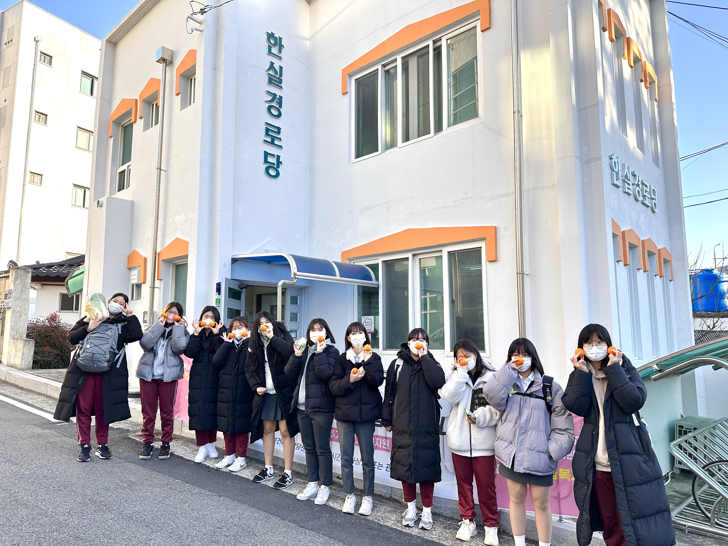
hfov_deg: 71.6
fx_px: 505
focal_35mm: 24
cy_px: 273
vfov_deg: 56.8
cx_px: 364
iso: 80
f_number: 1.78
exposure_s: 1/672
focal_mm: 6.86
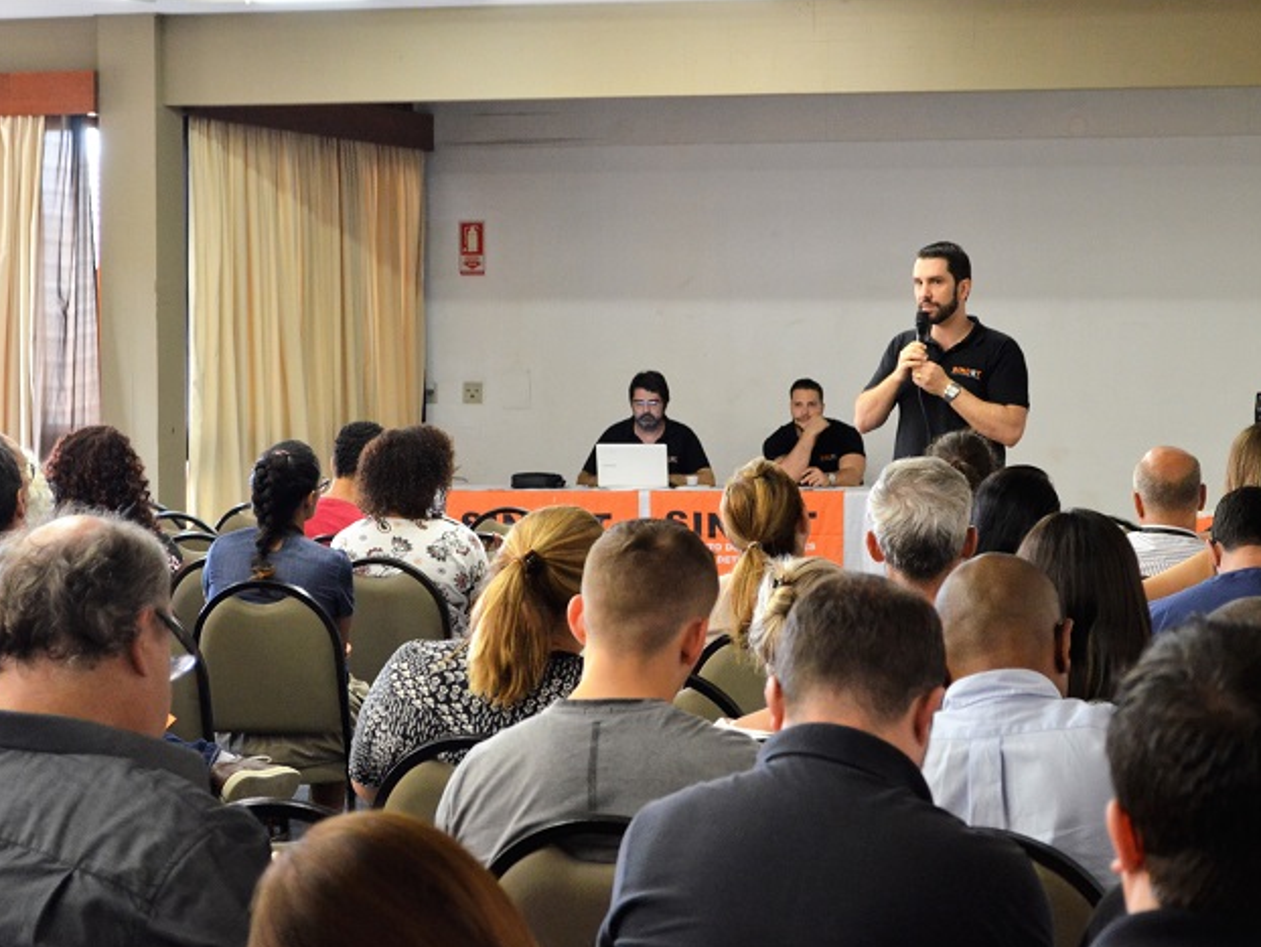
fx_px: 3243
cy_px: 481
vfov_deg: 16.6
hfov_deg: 22.0
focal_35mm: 89
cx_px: 734
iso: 2000
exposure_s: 1/30
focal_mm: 52
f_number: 5.6
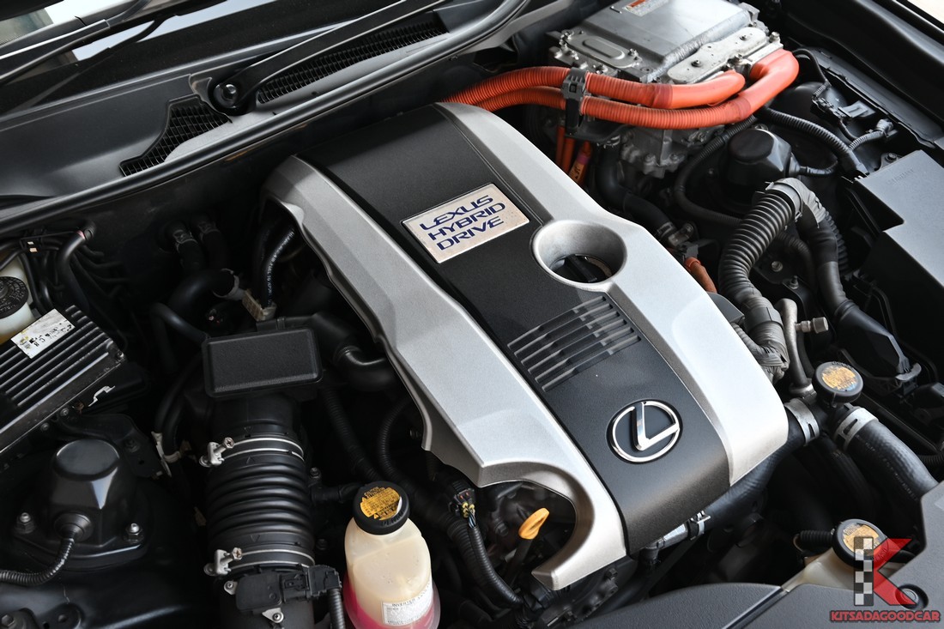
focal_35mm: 36
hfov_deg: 53.1
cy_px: 314
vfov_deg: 36.9
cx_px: 472
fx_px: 944
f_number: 5.6
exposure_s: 1/30
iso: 100
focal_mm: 24
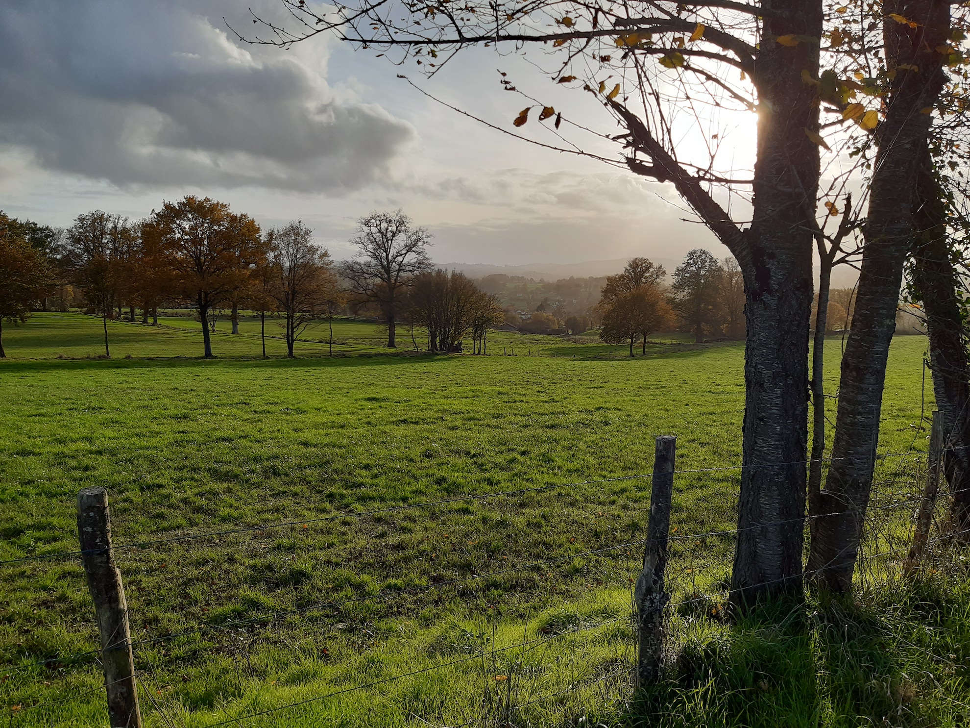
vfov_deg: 53.1
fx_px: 729
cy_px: 364
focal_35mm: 26
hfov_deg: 67.3
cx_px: 485
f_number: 1.7
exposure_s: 1/1712
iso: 40
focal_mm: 3.92
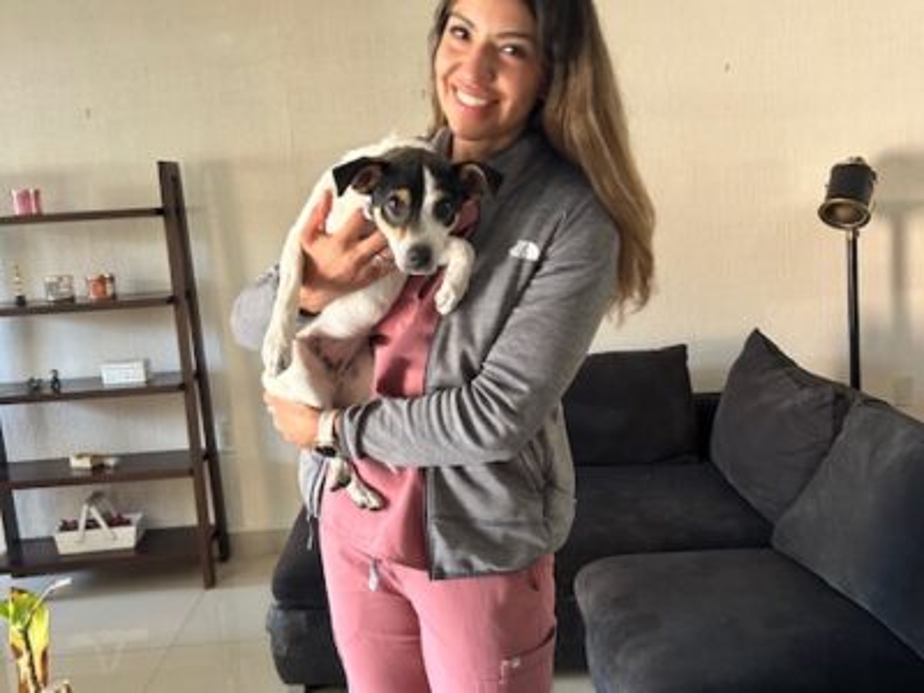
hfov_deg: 67.3
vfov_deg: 53.1
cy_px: 346
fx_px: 694
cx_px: 462
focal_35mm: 26
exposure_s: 1/60
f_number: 1.5
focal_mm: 5.7
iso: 250
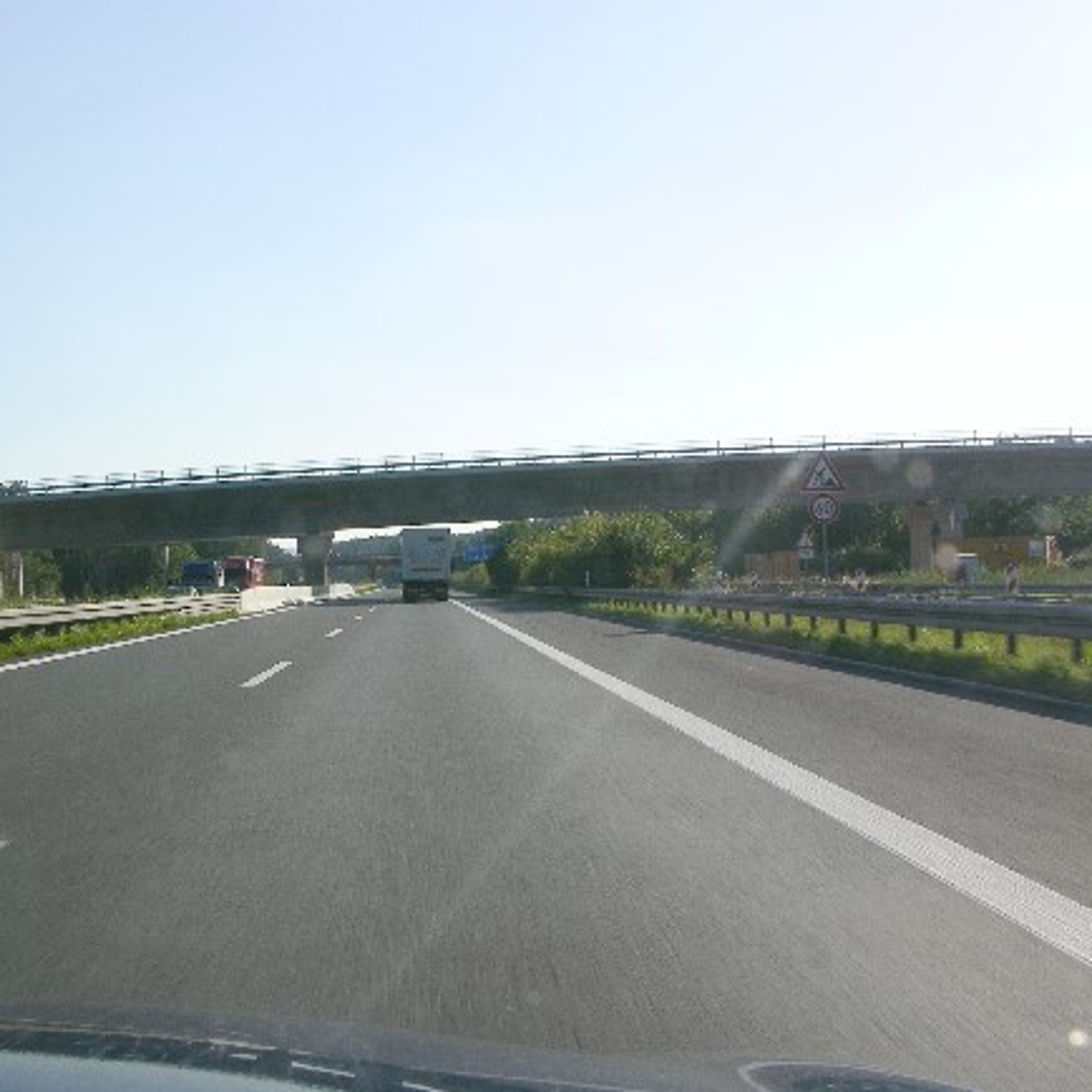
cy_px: 541
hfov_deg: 31.0
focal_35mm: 55
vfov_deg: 31.1
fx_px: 1963
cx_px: 437
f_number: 7.5
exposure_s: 1/137
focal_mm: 11.6
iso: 50
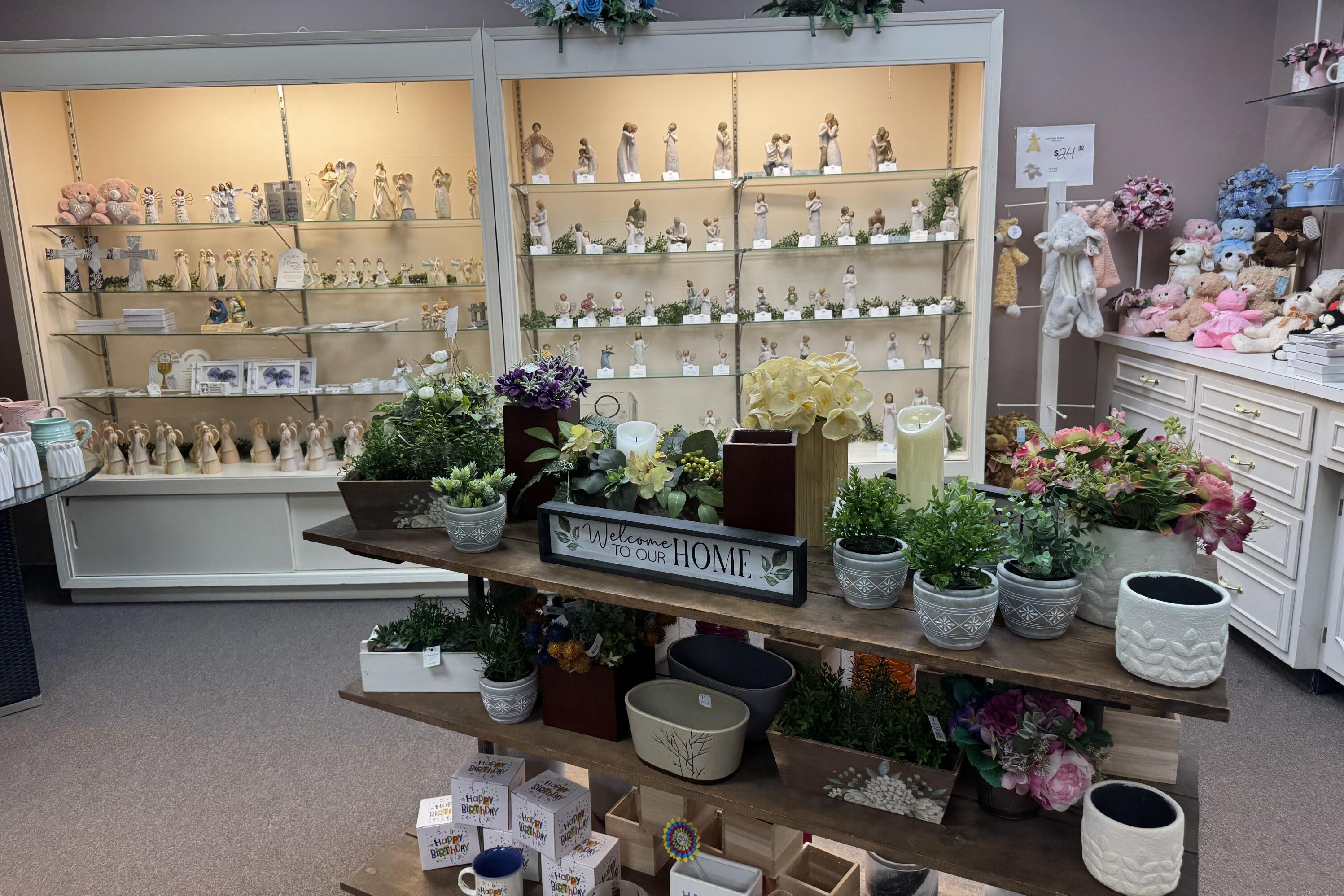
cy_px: 424
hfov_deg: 71.5
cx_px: 672
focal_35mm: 25
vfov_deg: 51.3
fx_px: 933
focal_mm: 6.76
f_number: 1.78
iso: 80
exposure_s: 1/120
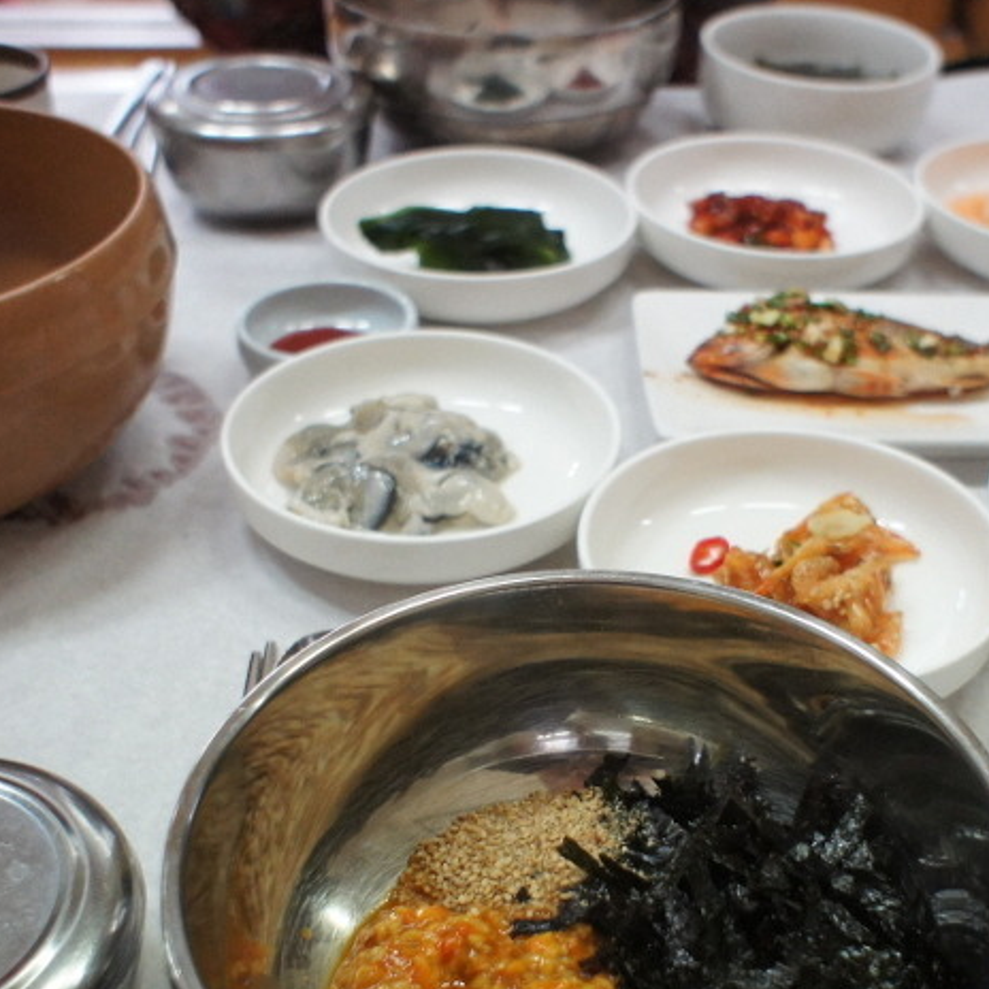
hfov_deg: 37.4
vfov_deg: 37.0
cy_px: 694
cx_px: 601
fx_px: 1455
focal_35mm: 45
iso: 1600
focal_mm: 16
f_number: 2.8
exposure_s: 1/200
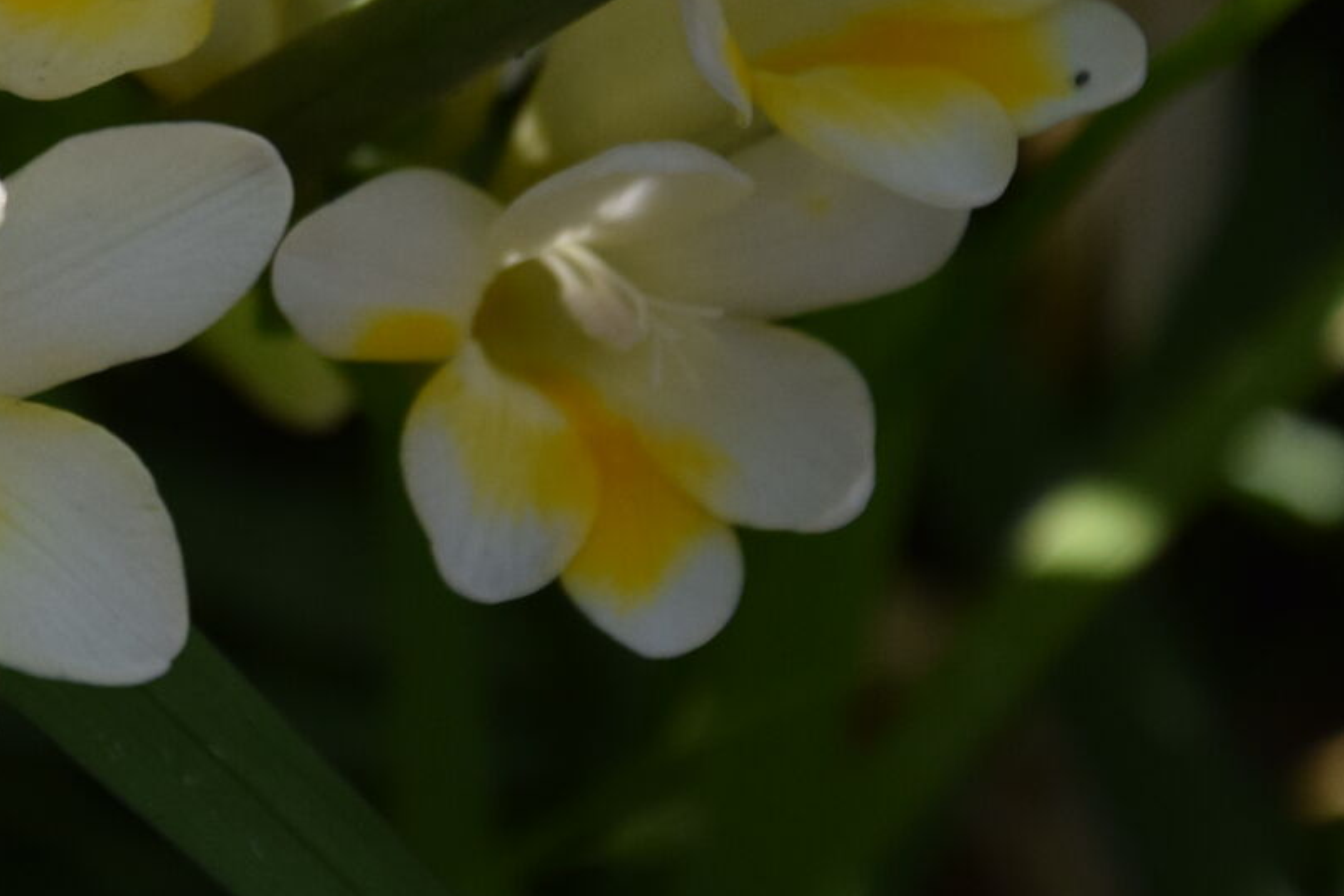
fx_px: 17530
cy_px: -32
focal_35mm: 469
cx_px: 125
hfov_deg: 4.4
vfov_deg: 2.9
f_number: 5.6
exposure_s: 1/640
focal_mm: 105
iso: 400
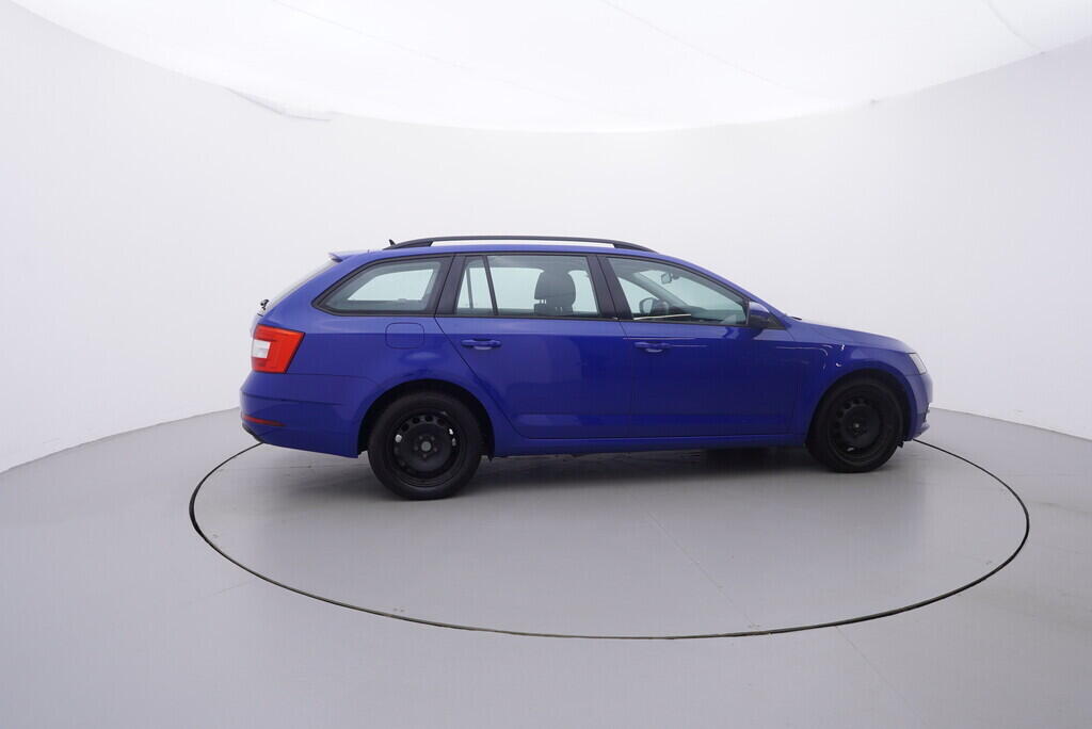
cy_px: 364
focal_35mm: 22
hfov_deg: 77.3
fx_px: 683
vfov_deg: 56.2
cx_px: 546
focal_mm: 15
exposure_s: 1/80
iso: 200
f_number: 5
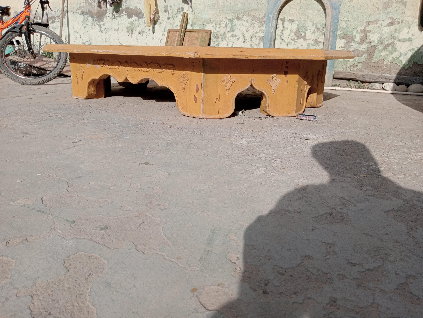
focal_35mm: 28
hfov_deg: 63.4
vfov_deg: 49.9
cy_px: 159
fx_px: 343
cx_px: 212
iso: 112
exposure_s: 1/884
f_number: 1.8
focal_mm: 4.04
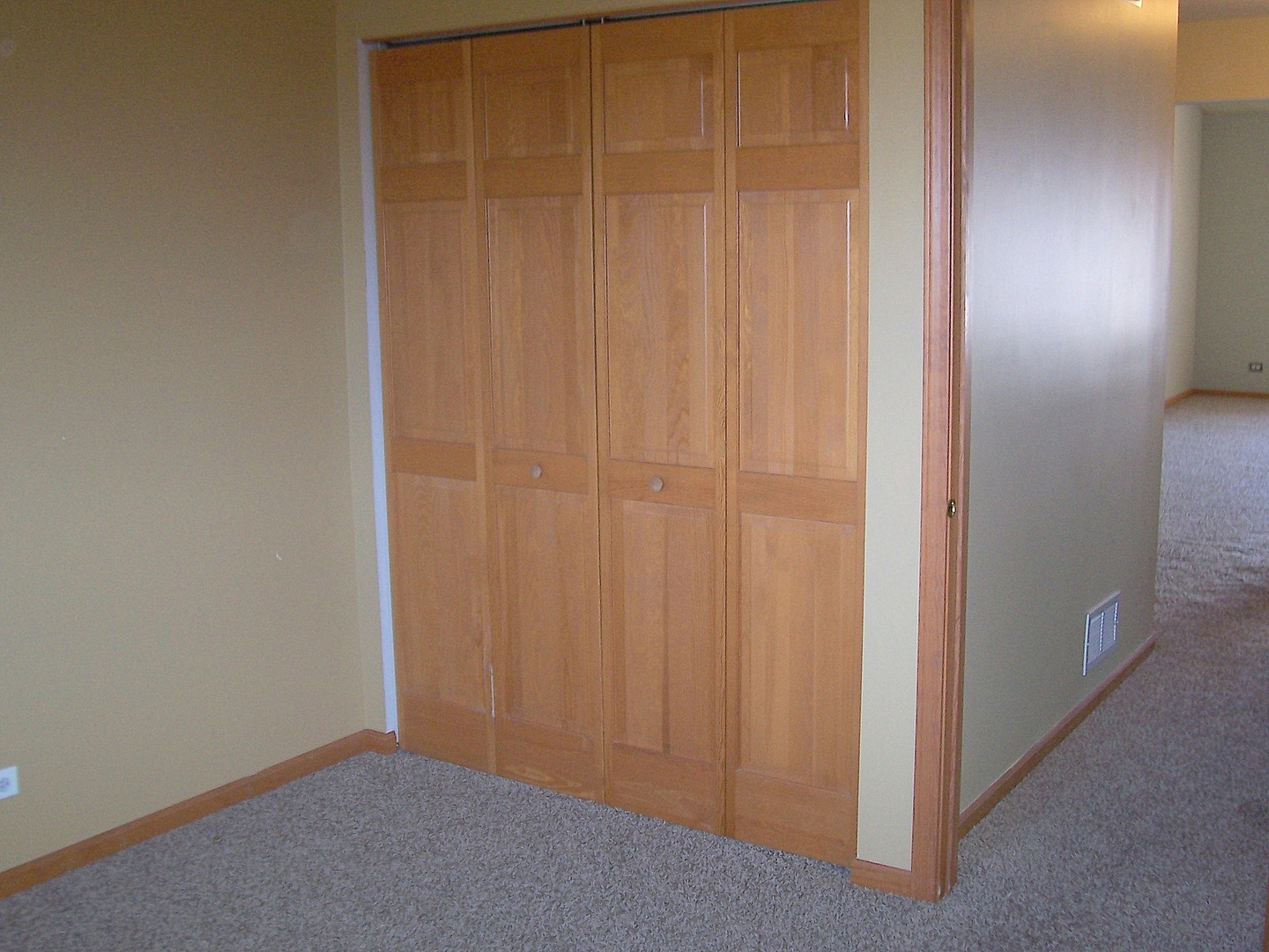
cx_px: 634
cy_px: 476
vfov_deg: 41.8
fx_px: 1246
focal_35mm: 34
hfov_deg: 54.0
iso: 80
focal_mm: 5.6
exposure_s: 1/30
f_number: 2.7
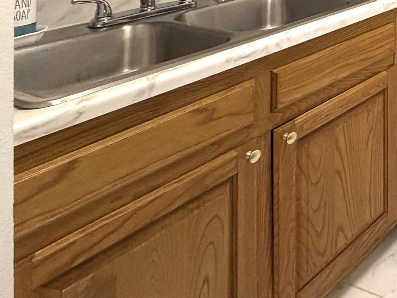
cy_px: -118
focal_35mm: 42
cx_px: 581
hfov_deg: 29.4
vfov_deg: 27.1
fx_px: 482
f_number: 2.2
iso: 200
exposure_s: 1/60
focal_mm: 2.22
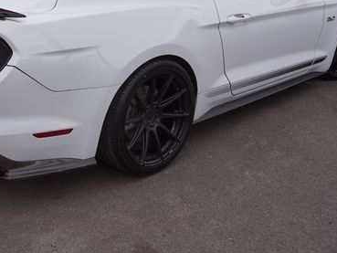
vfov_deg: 28.7
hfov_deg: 37.8
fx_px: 487
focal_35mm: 50
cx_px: 117
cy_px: 61
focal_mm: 20
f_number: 6.3
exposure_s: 1/160
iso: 100
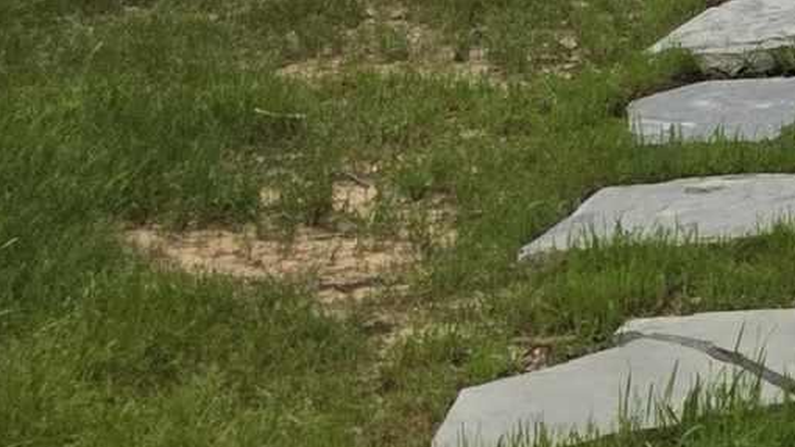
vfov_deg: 7.3
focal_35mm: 151
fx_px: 3183
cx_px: 2128
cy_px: -799
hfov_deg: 11.0
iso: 80
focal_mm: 6.3
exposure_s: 1/7333
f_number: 1.7
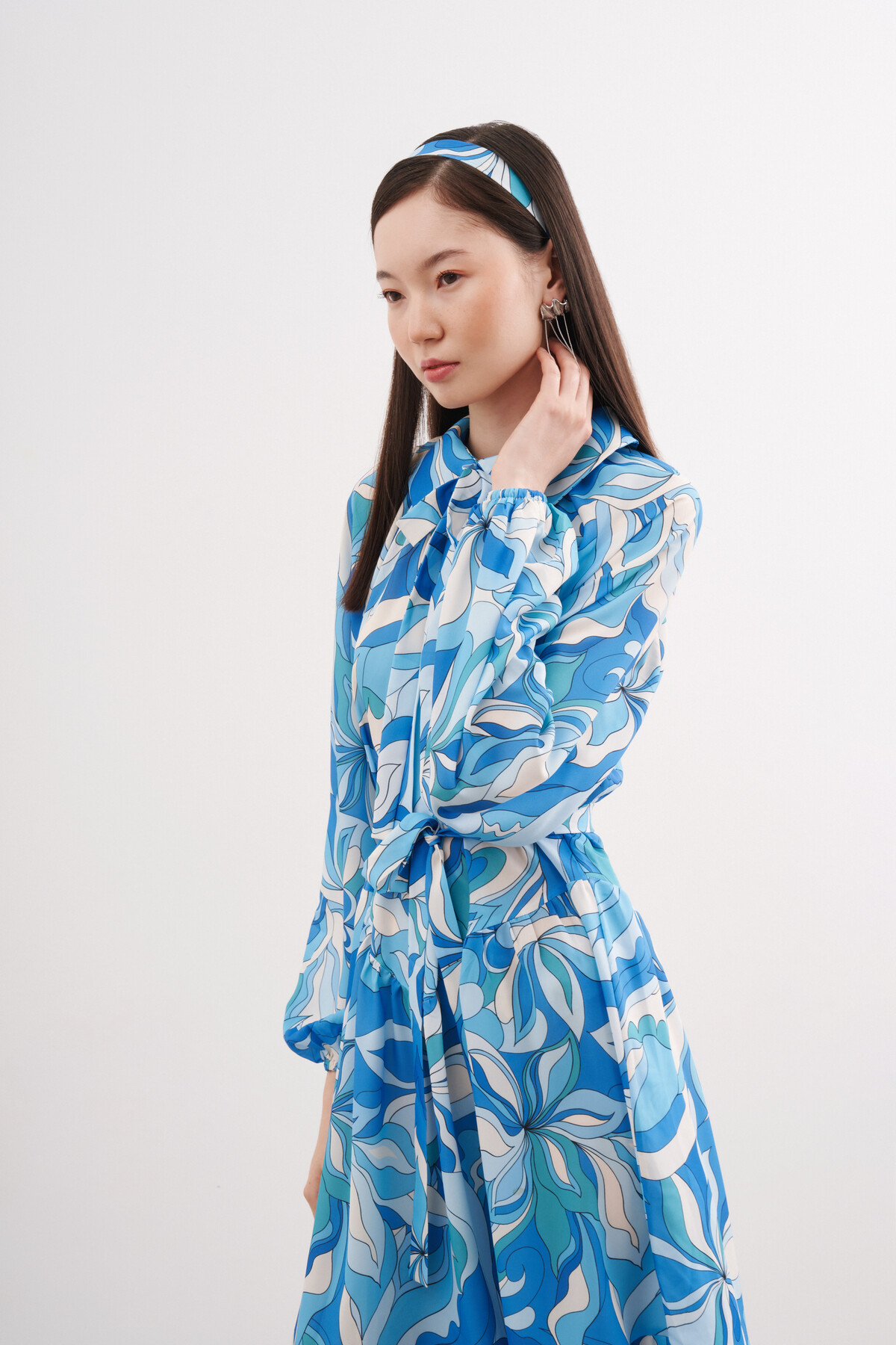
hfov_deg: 23.8
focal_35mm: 57
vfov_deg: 35.1
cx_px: 448
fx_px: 2128
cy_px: 672
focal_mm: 57
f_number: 11
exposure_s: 1/160
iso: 400
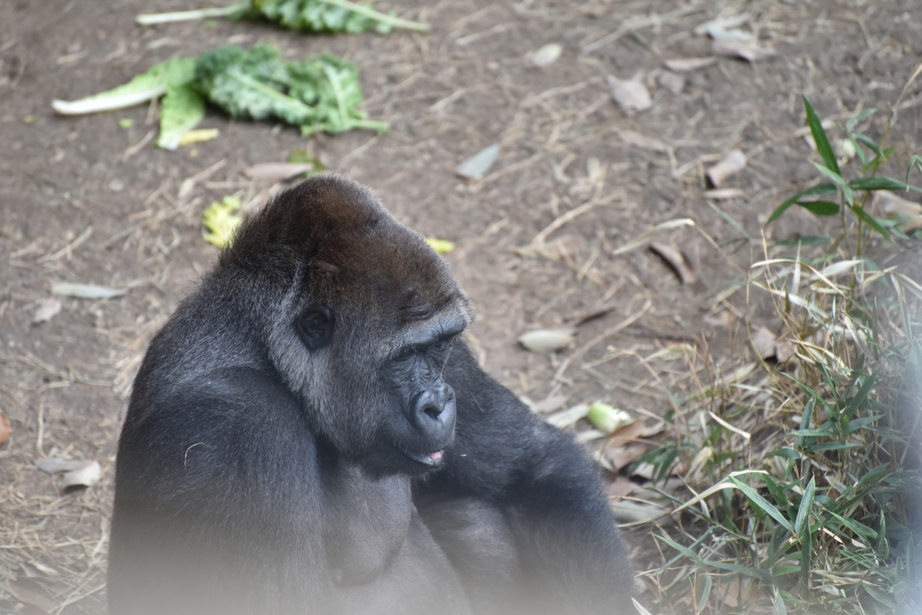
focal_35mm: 300
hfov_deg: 6.9
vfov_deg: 4.6
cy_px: 308
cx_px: 461
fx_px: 7685
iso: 1800
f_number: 5.6
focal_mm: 300
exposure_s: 1/640
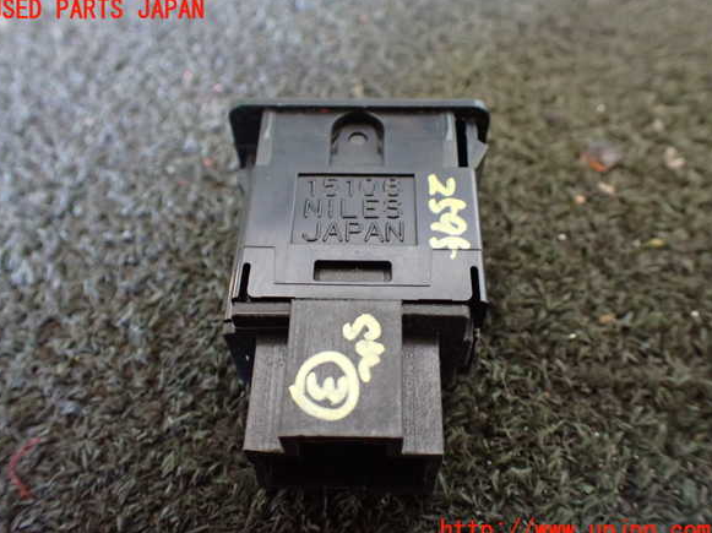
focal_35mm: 31
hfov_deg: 58.4
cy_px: 271
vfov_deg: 45.4
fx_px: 637
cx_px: 349
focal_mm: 5.4
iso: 1000
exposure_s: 1/30
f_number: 2.3
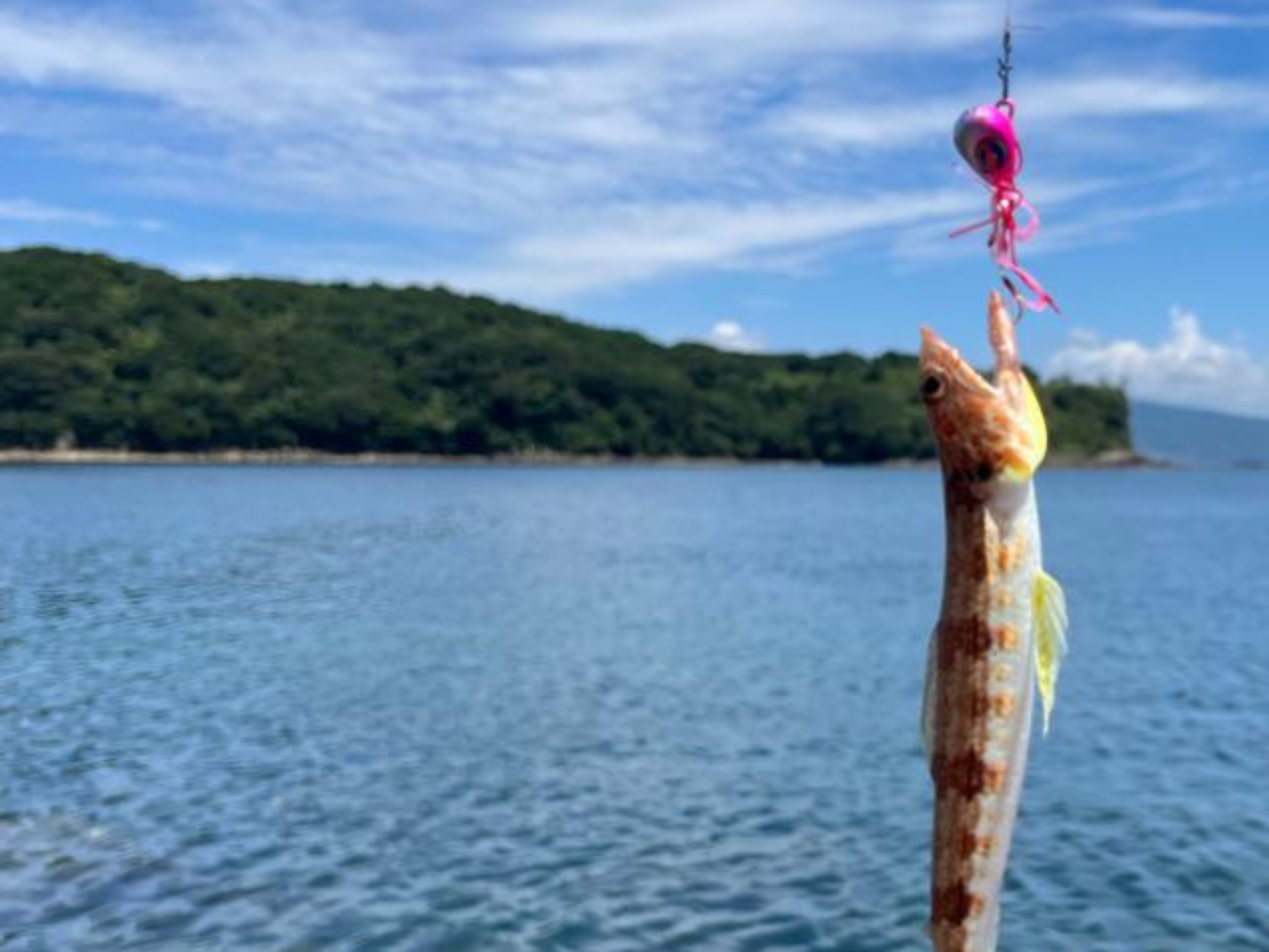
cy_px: 598
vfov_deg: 35.0
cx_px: 957
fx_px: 1504
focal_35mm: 41
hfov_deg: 44.2
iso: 50
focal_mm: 5.1
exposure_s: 1/4016
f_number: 1.6
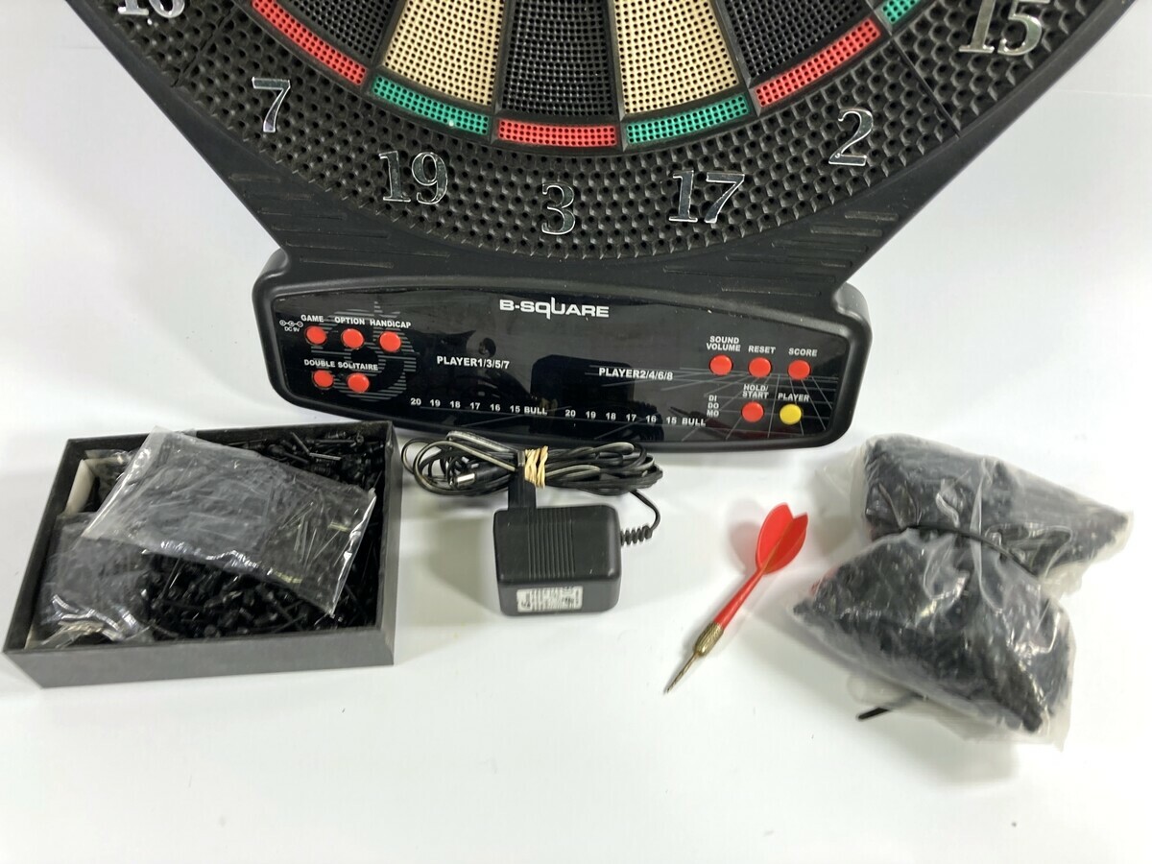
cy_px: 432
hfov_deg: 63.4
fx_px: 932
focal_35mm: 28
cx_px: 576
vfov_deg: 49.7
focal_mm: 3.99
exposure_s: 1/100
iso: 32
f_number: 1.8
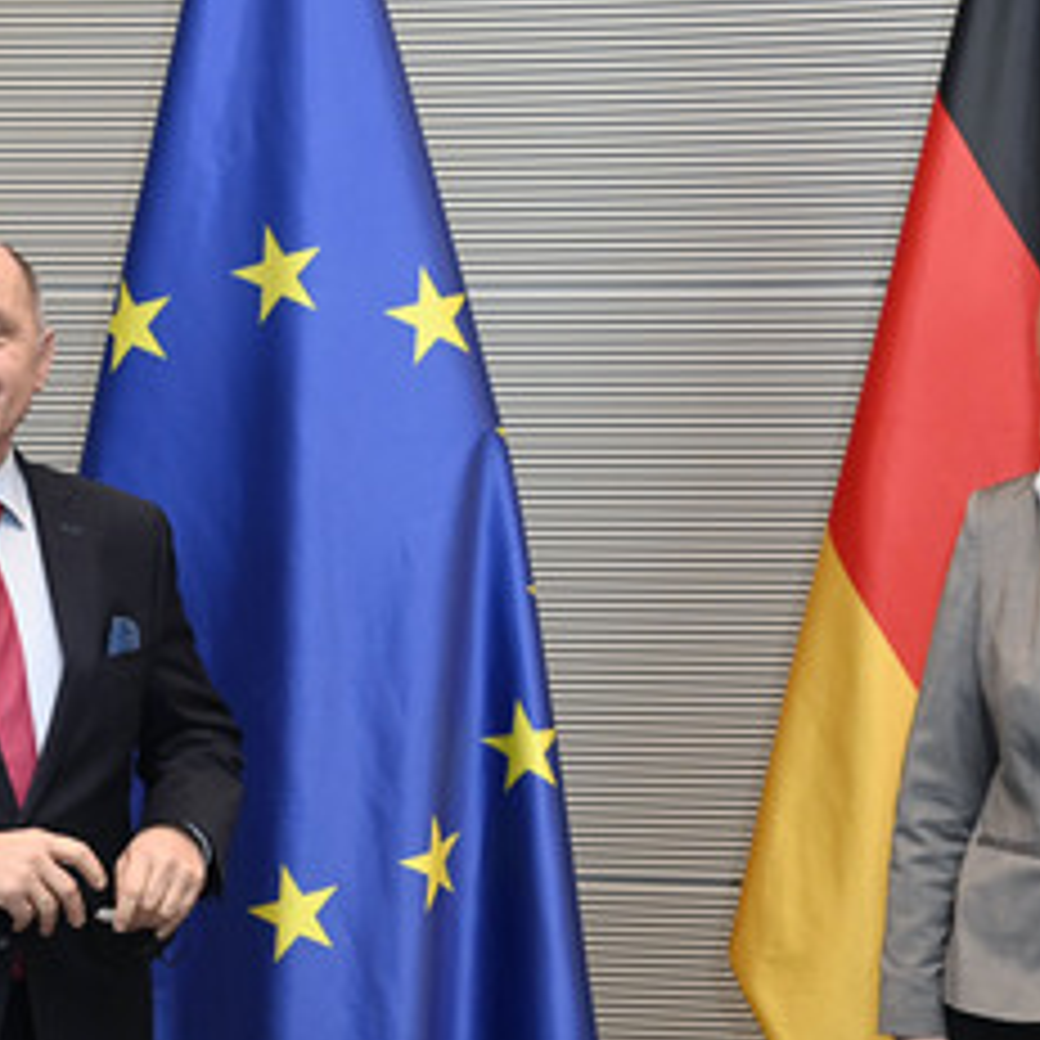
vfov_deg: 18.6
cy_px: 671
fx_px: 3161
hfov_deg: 18.7
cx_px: 543
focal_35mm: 93
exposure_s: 1/250
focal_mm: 56
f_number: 5.6
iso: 6400
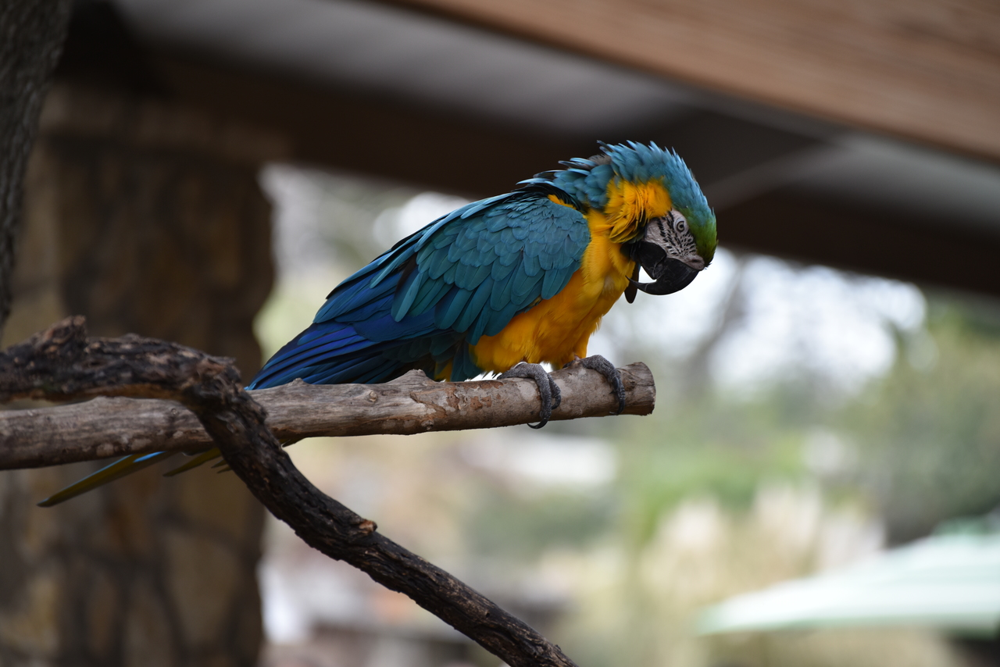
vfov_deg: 6.9
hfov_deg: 10.3
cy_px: 334
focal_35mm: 200
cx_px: 500
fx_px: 5556
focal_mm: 200
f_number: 5.3
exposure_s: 1/400
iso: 450
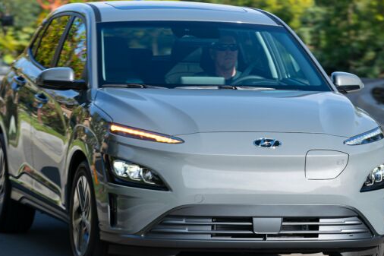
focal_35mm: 291
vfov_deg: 4.7
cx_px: 249
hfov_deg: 7.1
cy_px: 129
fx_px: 3103
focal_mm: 184
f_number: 9
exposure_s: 1/100
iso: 100
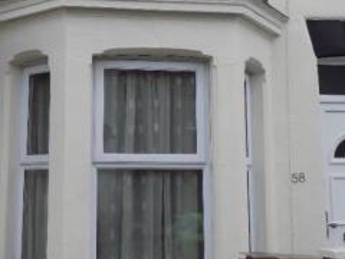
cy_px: 37
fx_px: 728
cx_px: 143
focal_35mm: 73
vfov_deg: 19.9
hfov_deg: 26.6
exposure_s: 1/250
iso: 80
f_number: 3.3
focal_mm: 5.3
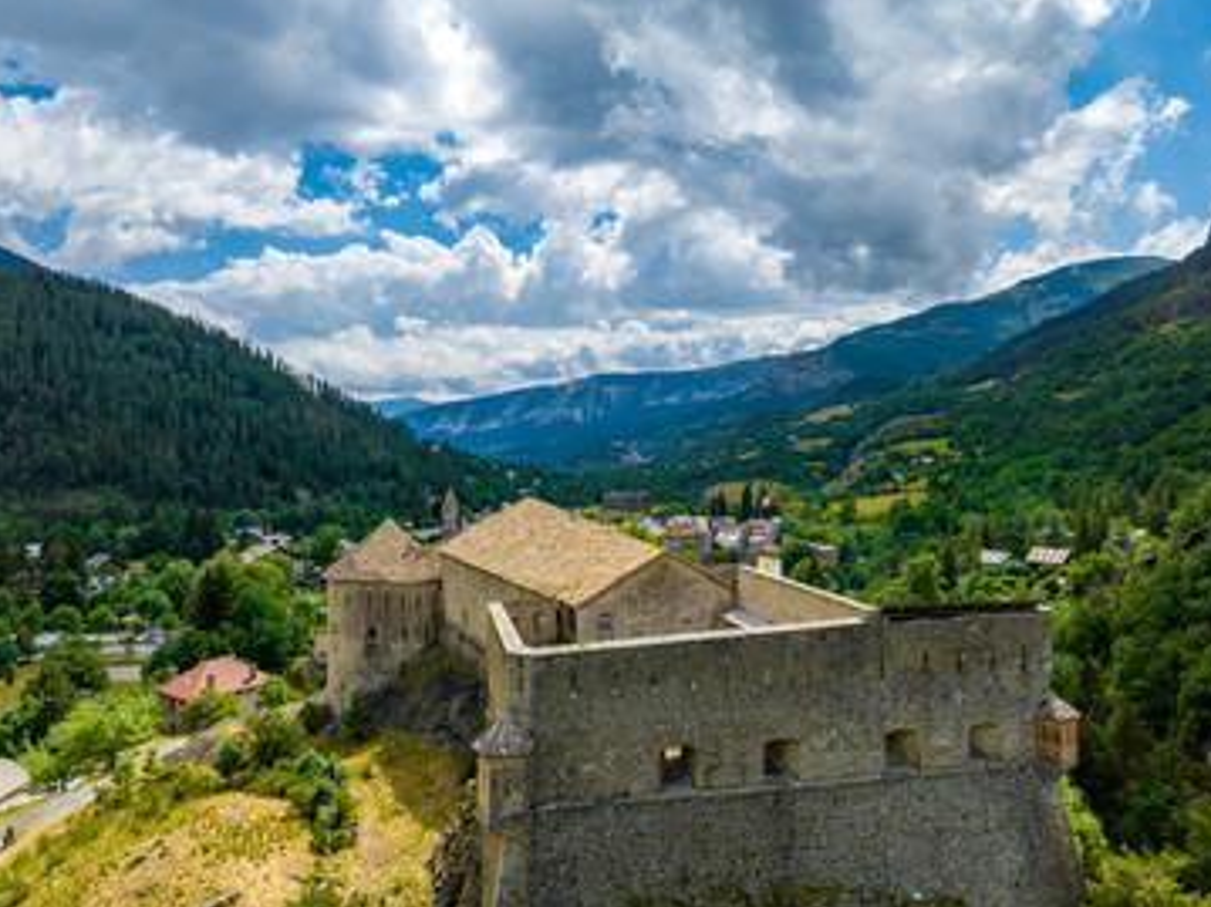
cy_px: 442
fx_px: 874
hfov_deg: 69.4
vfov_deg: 54.8
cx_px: 621
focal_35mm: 25
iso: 200
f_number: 9
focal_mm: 12.3
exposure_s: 1/400
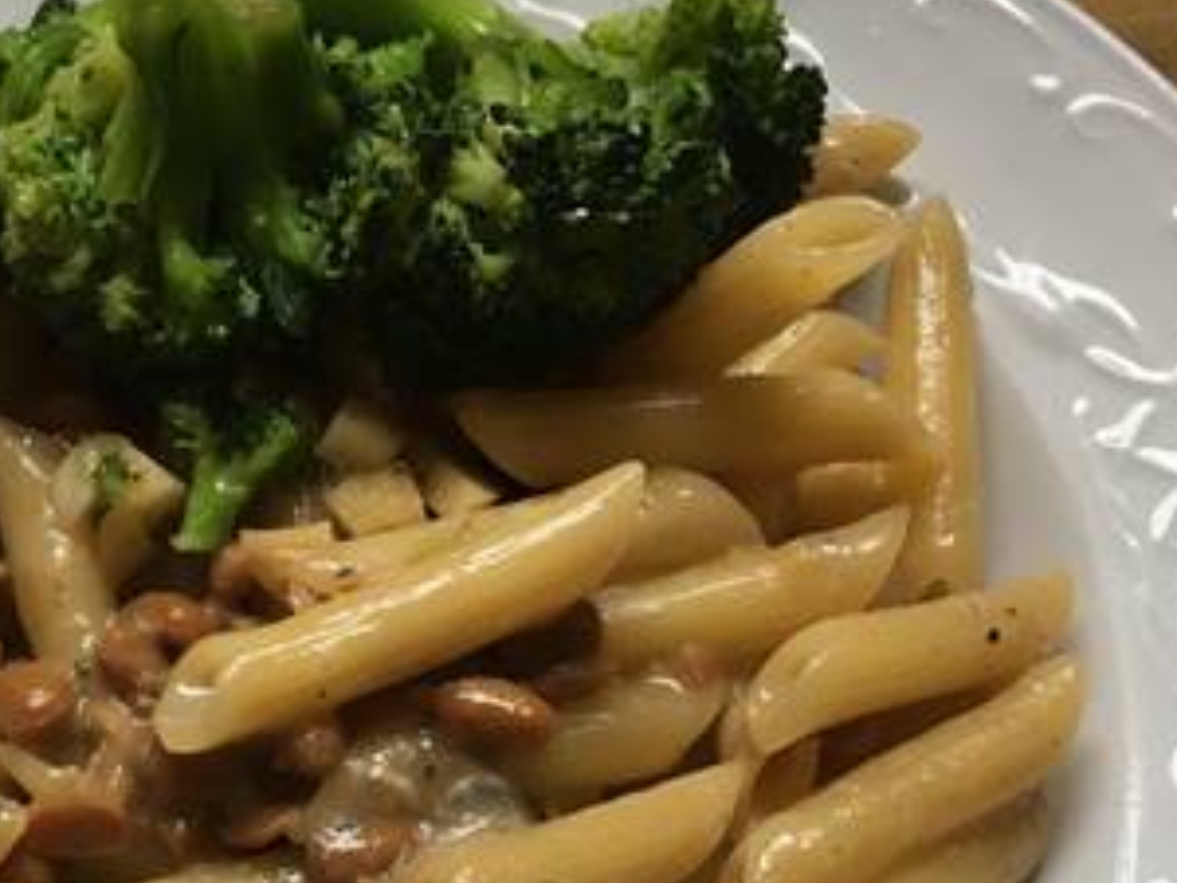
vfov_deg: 24.8
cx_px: 279
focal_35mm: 58
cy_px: 706
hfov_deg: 32.5
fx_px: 1972
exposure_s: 1/33
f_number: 2.2
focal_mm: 4.15
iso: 25
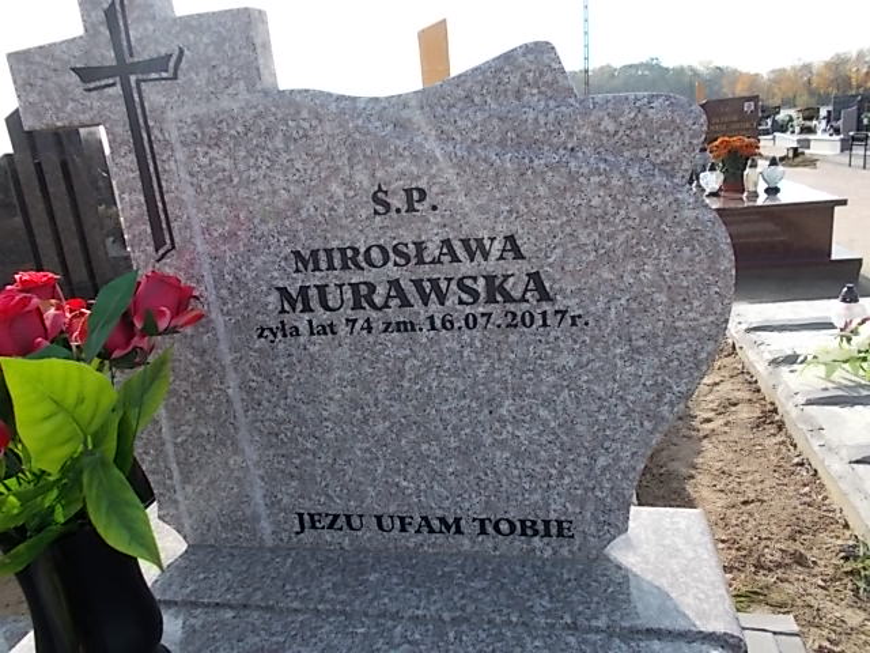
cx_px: 435
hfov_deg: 67.3
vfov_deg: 53.1
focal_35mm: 26
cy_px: 326
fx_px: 653
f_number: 3.2
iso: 80
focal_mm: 4.6
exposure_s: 1/500
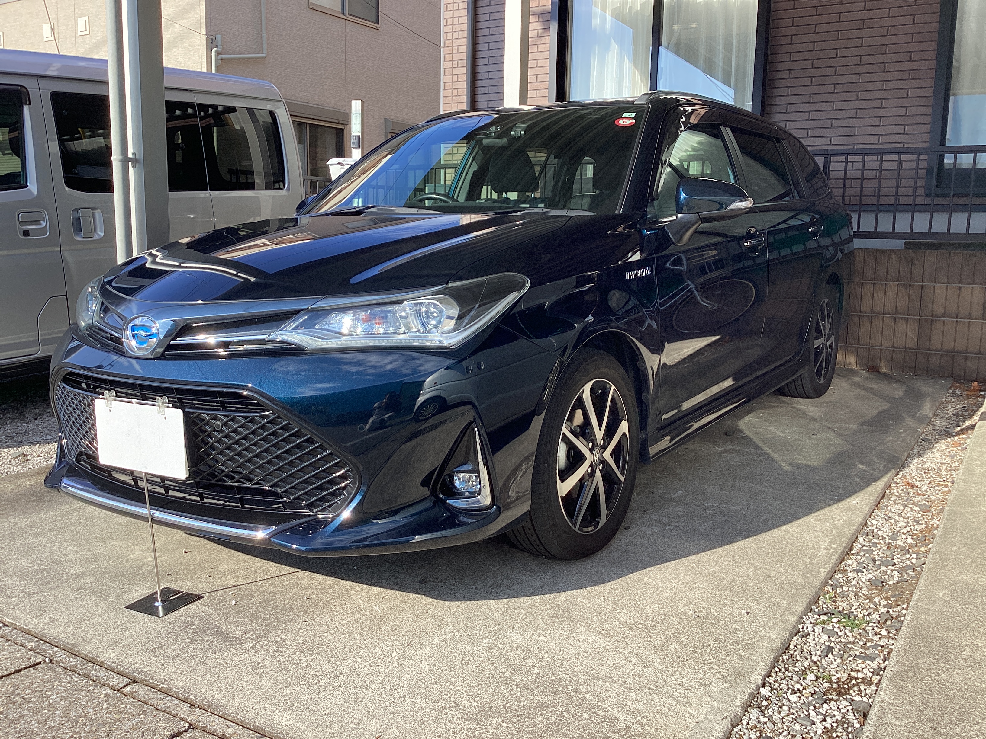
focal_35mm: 31
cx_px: 493
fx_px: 883
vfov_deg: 45.4
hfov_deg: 58.4
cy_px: 370
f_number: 2.4
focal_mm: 3.3
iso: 25
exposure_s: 1/578
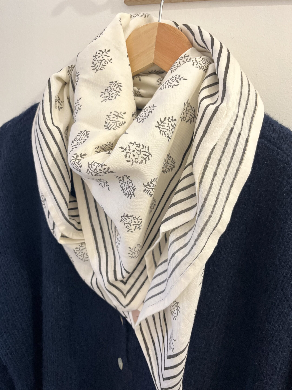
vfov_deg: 67.3
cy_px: 195
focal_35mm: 26
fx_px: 292
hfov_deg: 53.1
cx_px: 146
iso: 200
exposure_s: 1/50
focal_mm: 5.1
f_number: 1.6
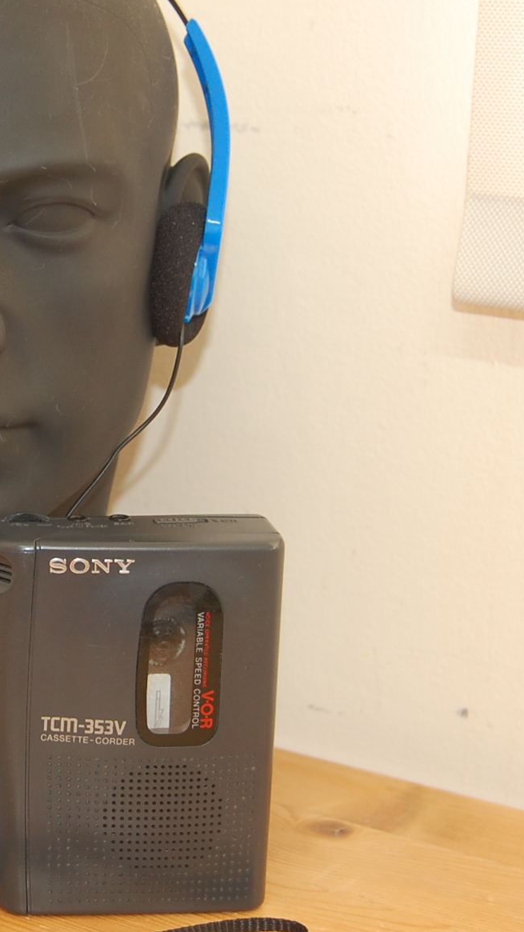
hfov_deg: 15.0
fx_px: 1952
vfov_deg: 26.9
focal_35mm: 79
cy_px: 454
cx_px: -18
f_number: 4.2
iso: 400
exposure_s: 1/60
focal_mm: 26
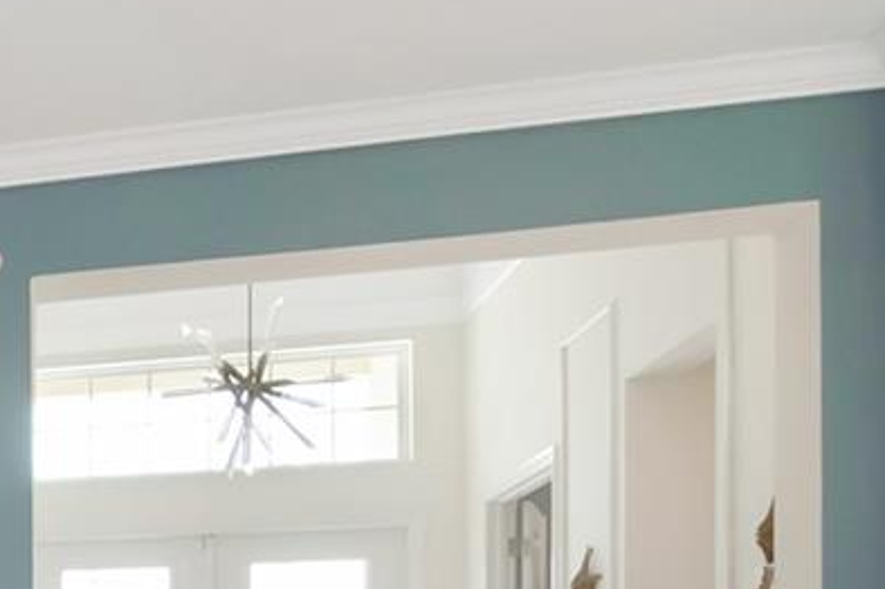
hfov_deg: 20.2
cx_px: -759
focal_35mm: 67
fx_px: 1646
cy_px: 776
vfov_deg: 18.7
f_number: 7.1
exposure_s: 1/125
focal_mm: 11
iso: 1000
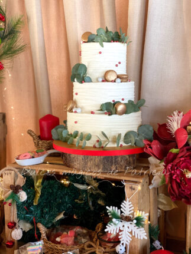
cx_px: 96
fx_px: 383
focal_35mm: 52
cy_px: 127
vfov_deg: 36.8
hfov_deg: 28.0
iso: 125
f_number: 2
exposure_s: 1/100
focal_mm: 6
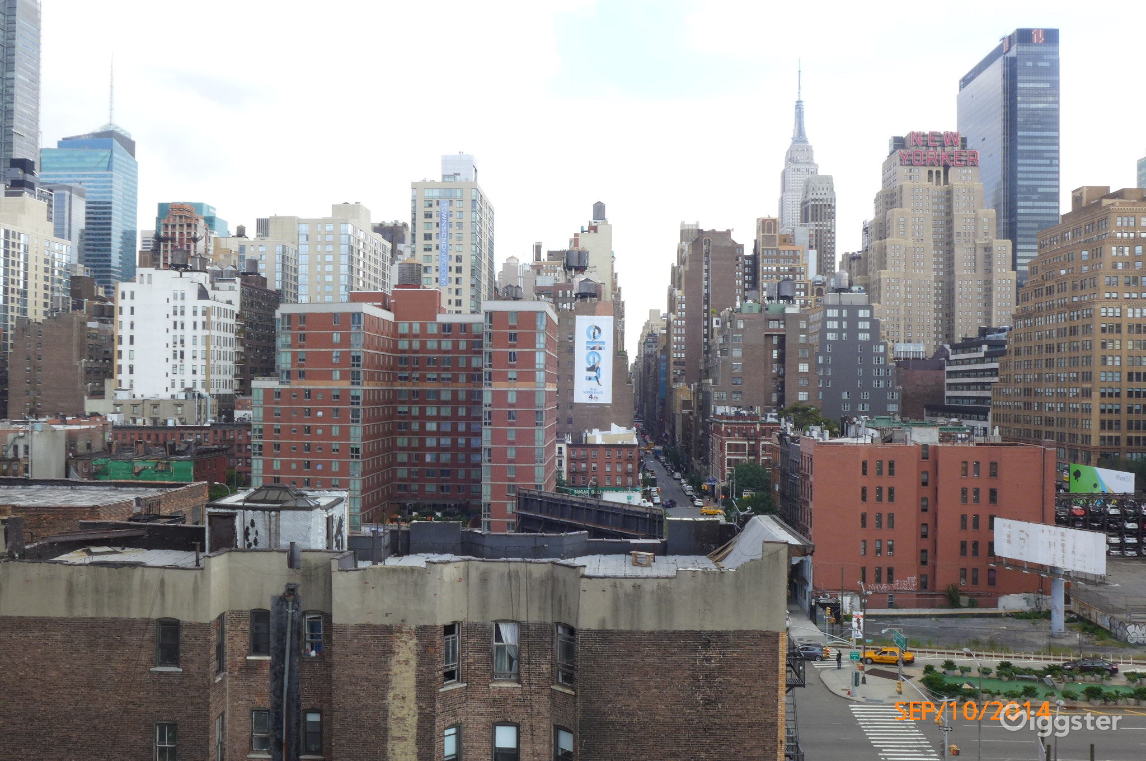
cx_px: 573
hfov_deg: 58.8
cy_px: 380
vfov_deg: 41.0
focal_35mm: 32
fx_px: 1017
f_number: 8
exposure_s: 1/60
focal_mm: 6.3
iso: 100
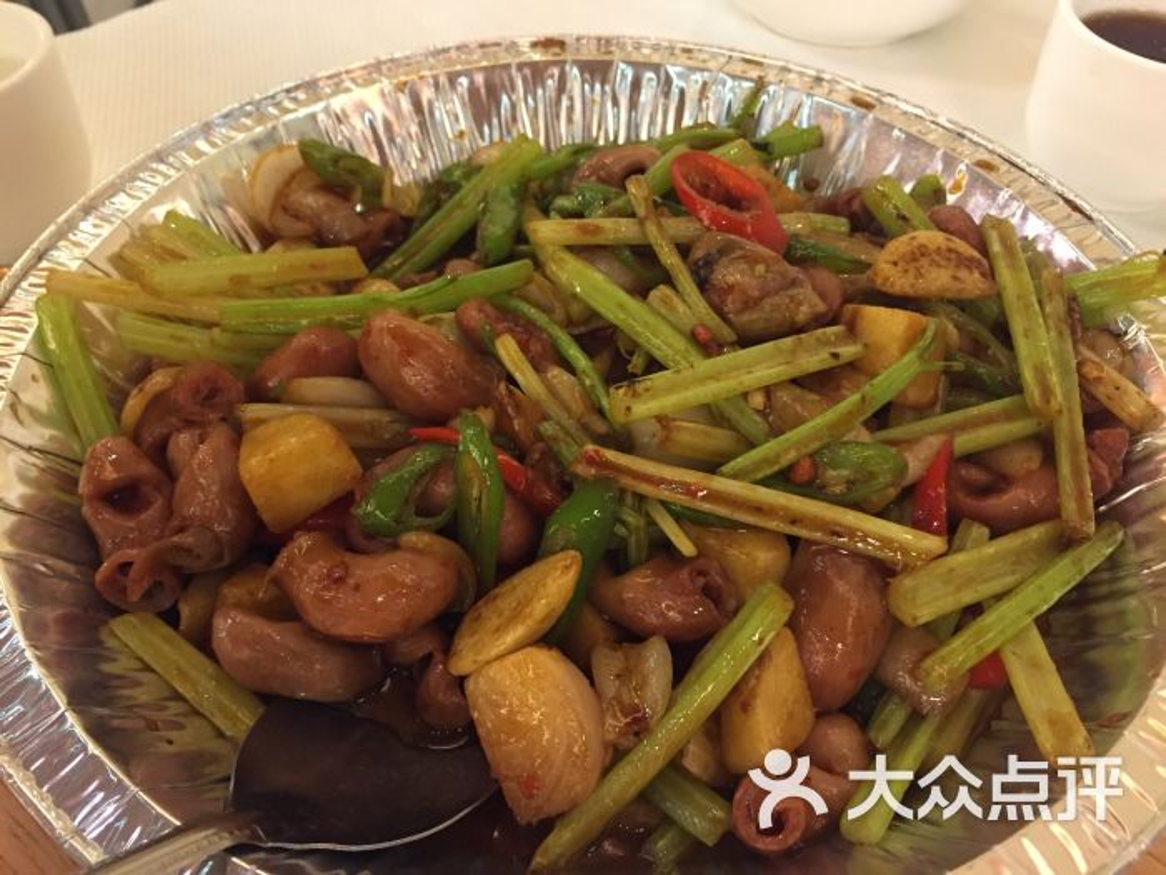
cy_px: 438
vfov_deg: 48.2
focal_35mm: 29
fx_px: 977
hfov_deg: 61.7
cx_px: 583
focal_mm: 4.15
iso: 250
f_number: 2.2
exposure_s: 1/17
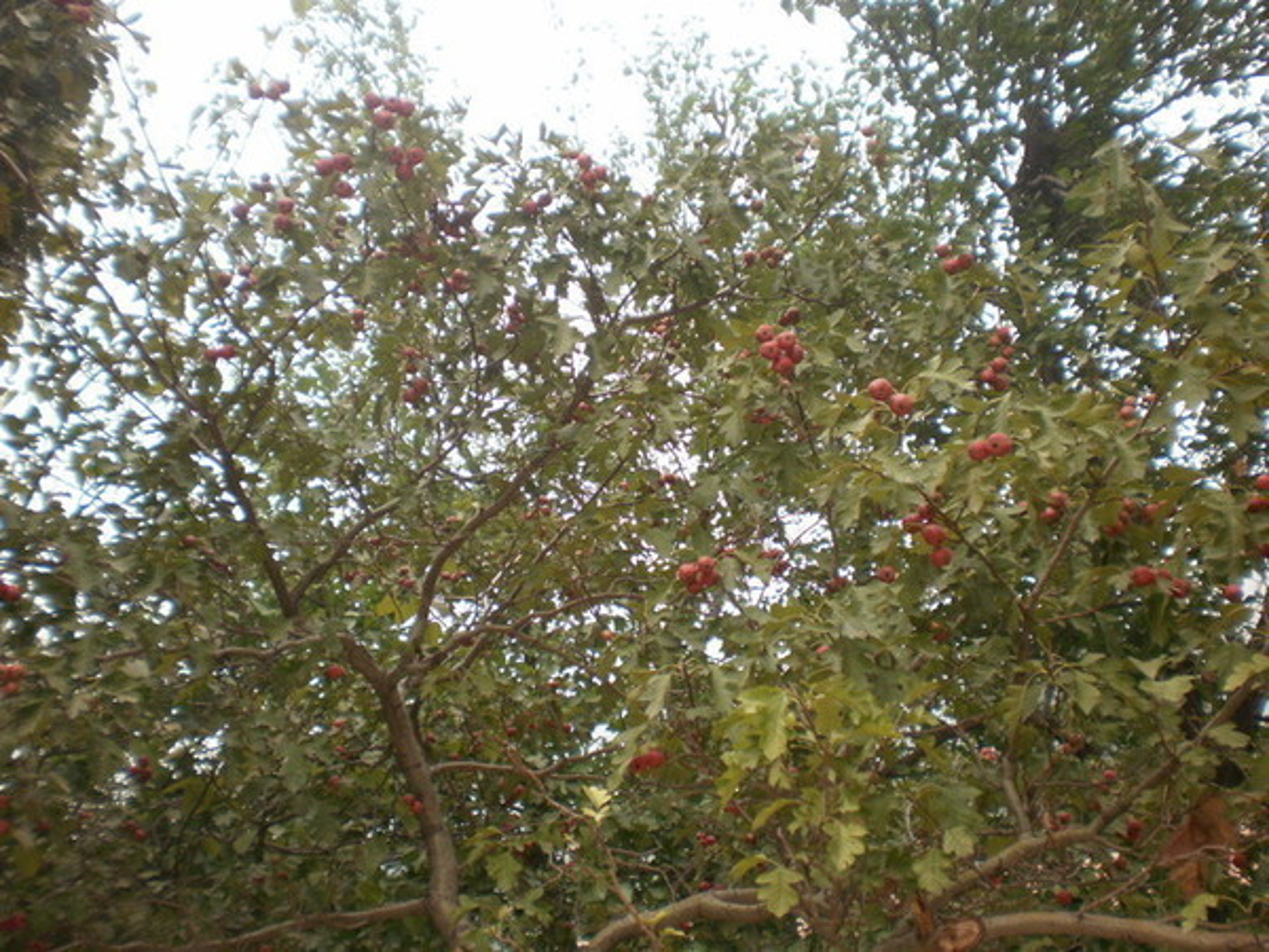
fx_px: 1320
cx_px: 634
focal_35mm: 36
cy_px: 476
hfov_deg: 51.4
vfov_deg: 39.7
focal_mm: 6.3
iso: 100
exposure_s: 1/250
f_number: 3.1
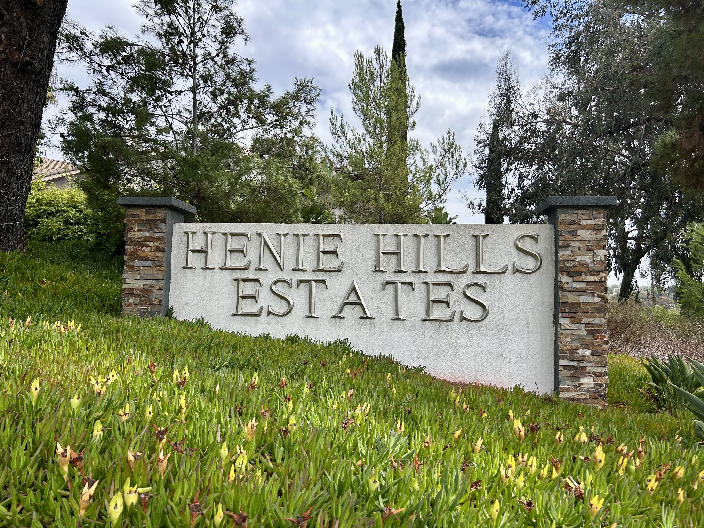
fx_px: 529
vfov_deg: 53.1
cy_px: 264
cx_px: 352
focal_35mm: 26
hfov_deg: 67.3
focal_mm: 5.7
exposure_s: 1/2299
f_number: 1.5
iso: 50
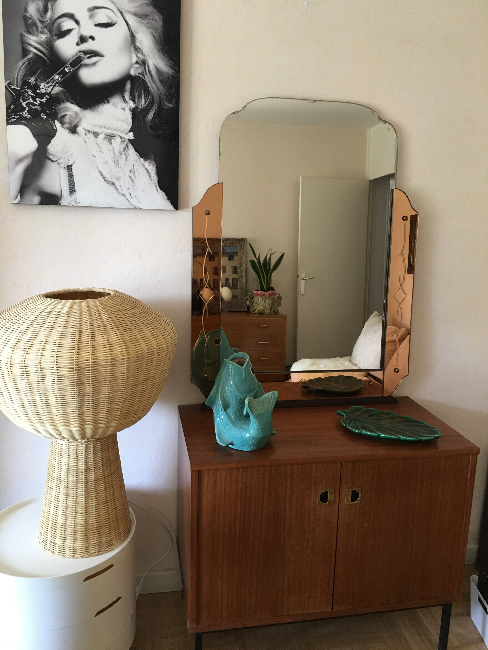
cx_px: 244
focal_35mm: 29
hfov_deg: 48.2
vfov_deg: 61.7
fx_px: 545
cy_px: 325
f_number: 2.2
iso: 64
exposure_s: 1/17
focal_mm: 4.15
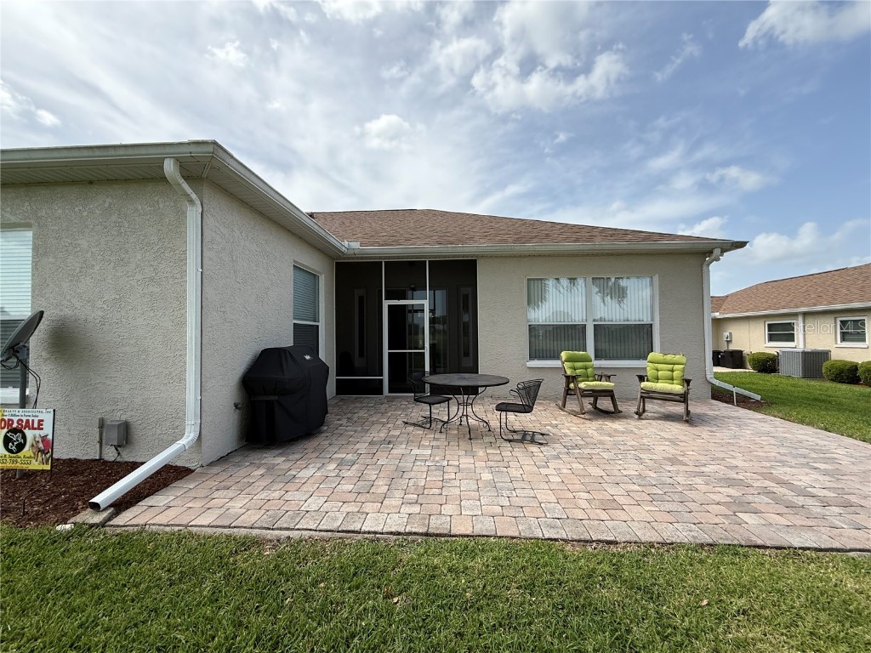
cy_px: 326
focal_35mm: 14
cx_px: 436
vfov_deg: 85.7
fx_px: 352
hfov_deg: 102.1
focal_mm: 2.22
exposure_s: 1/928
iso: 64
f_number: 2.2
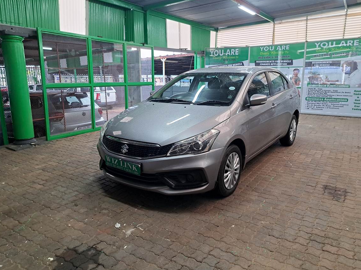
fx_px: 261
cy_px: 134
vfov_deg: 54.9
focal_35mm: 25
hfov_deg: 69.4
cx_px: 180
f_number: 1.8
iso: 125
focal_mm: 5.23
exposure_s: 1/50
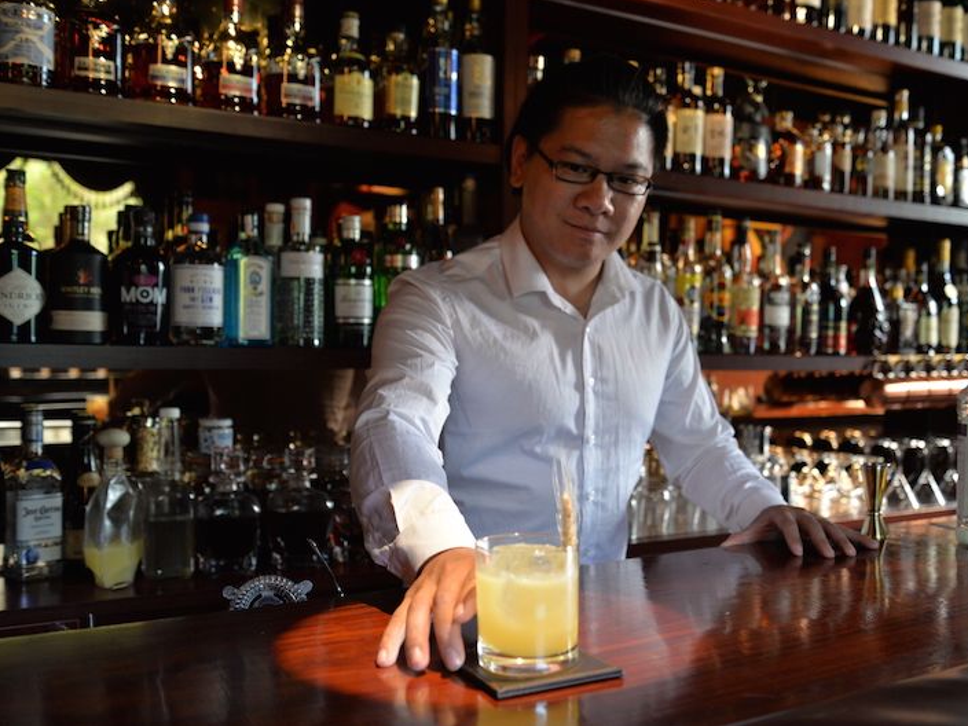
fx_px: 979
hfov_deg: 52.5
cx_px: 549
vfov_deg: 40.7
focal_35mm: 35
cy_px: 363
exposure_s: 1/80
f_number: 4
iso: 1600
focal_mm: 32
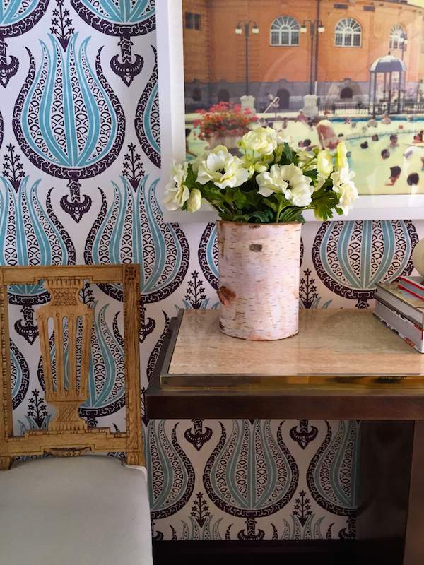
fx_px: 474
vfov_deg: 61.7
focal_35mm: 29
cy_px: 282
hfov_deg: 48.2
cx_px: 212
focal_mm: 4.15
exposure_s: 1/40
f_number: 2.2
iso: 32
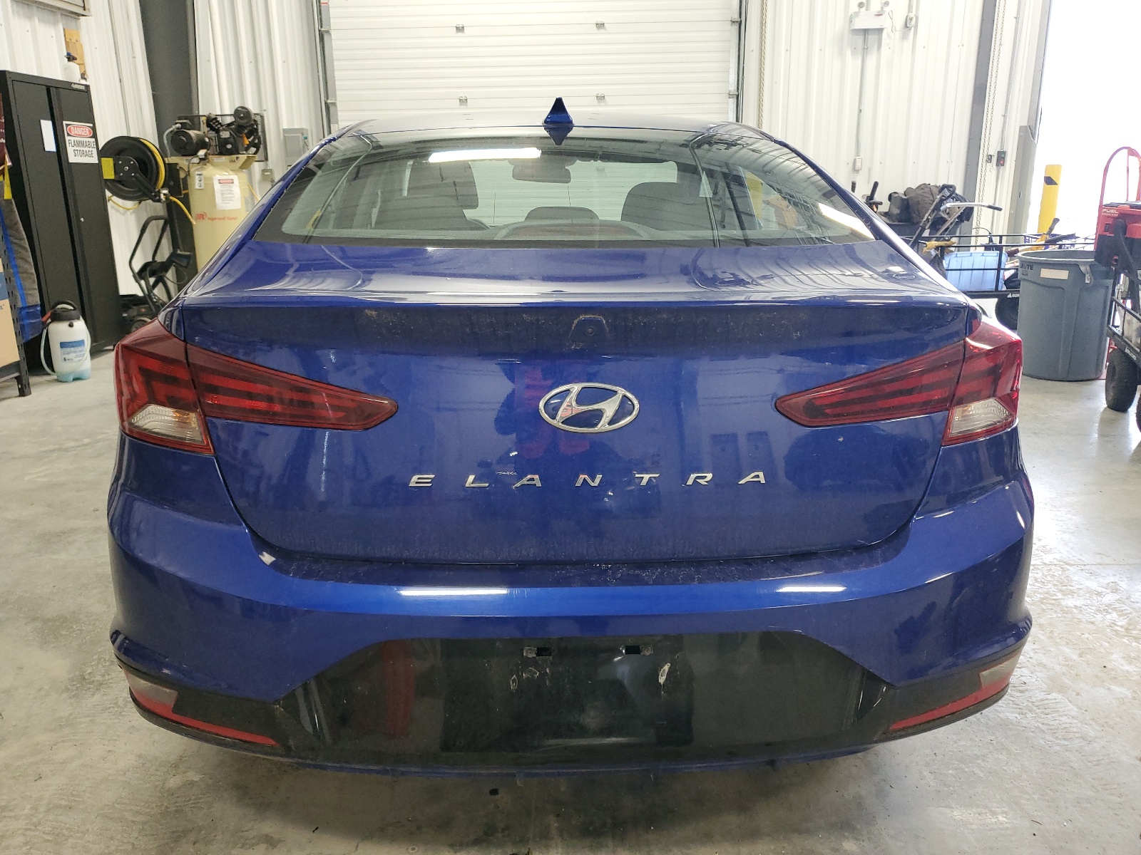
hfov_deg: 67.3
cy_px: 428
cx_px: 570
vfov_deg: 53.1
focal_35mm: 26
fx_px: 857
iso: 154
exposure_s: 1/60.2
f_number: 1.5
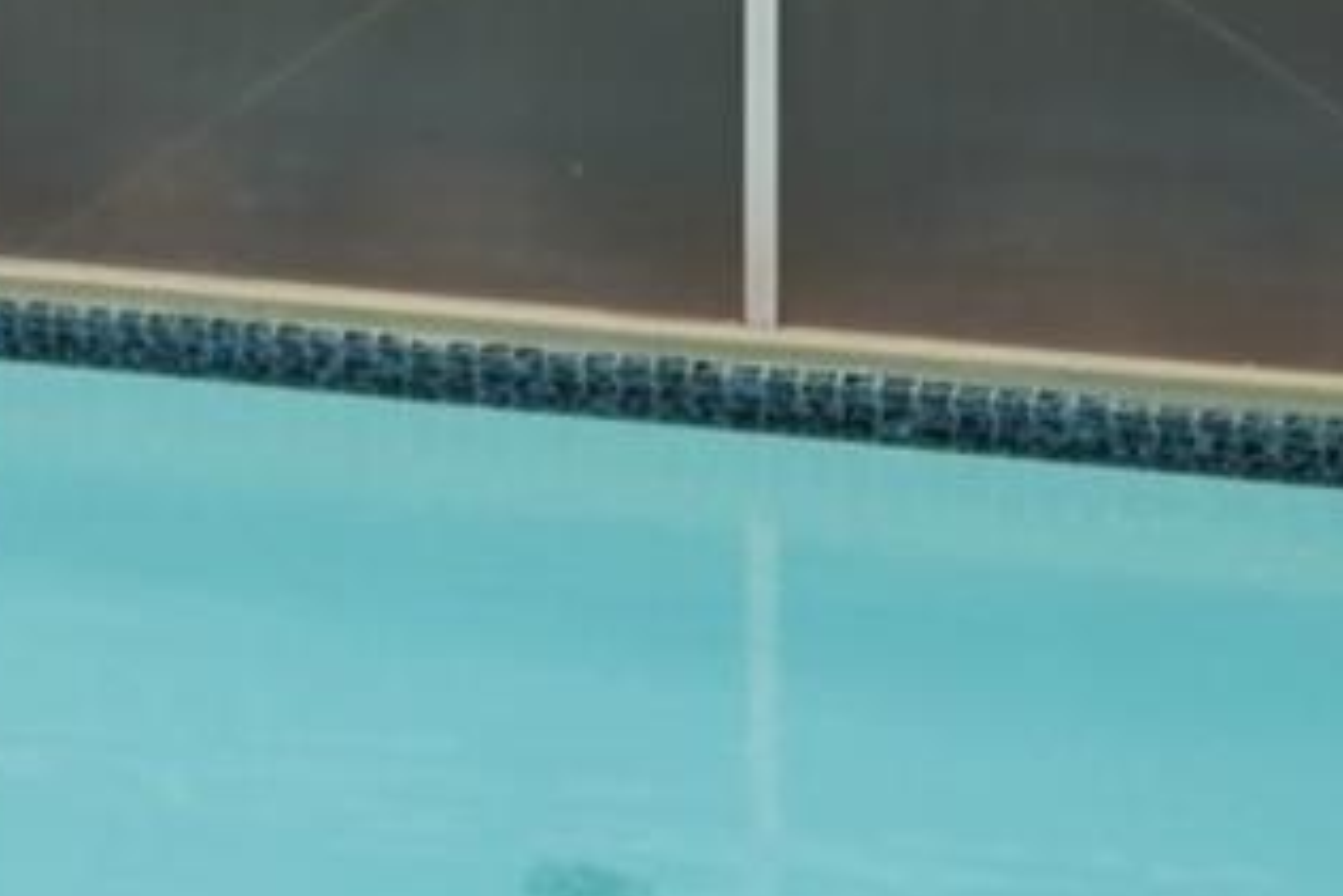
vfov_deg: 15.9
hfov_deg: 20.5
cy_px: -306
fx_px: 3023
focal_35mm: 81
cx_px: -812
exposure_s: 1/640
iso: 400
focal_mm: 16
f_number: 8
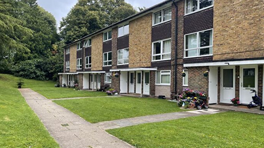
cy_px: 79
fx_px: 196
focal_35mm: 28
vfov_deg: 41.5
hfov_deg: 67.9
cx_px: 134
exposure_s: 1/435
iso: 32
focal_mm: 5.1
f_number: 1.6
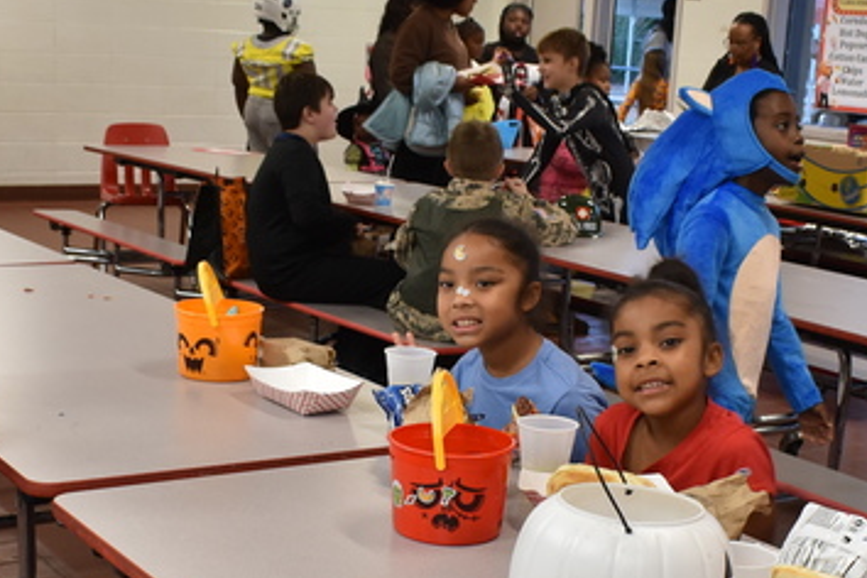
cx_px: 478
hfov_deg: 32.9
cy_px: 524
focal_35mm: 61
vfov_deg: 21.7
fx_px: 1469
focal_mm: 18
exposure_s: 1/30
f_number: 7.1
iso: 500
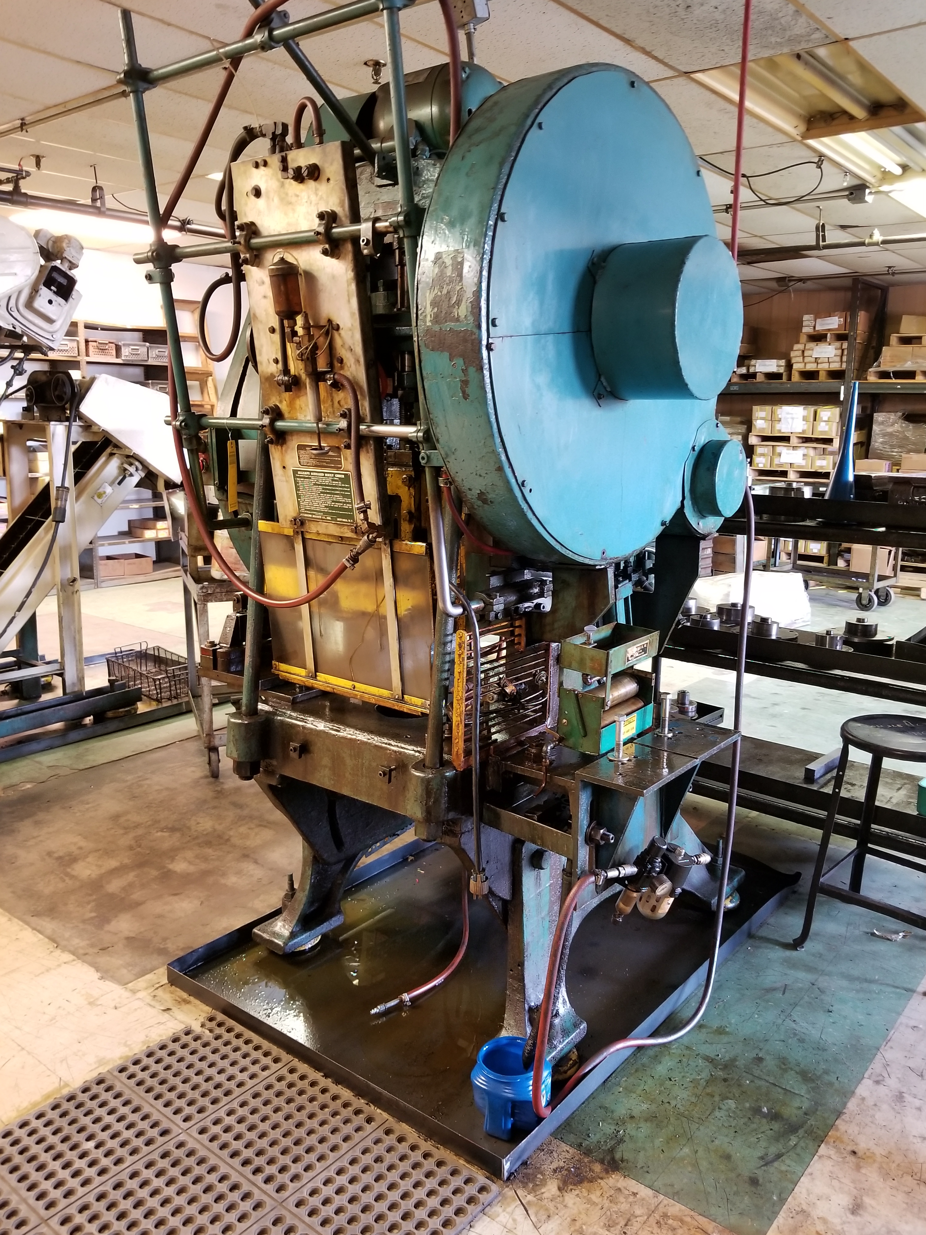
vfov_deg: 67.3
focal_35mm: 26
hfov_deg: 53.1
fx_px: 927
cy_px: 618
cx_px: 463
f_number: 1.7
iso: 200
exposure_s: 1/13
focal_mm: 4.25
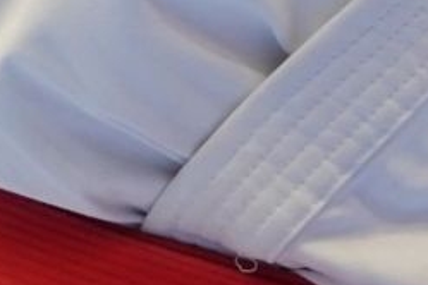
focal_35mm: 1788
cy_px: -702
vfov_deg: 0.8
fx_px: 21256
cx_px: 737
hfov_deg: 1.2
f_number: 2.8
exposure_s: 1/320
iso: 800
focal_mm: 165
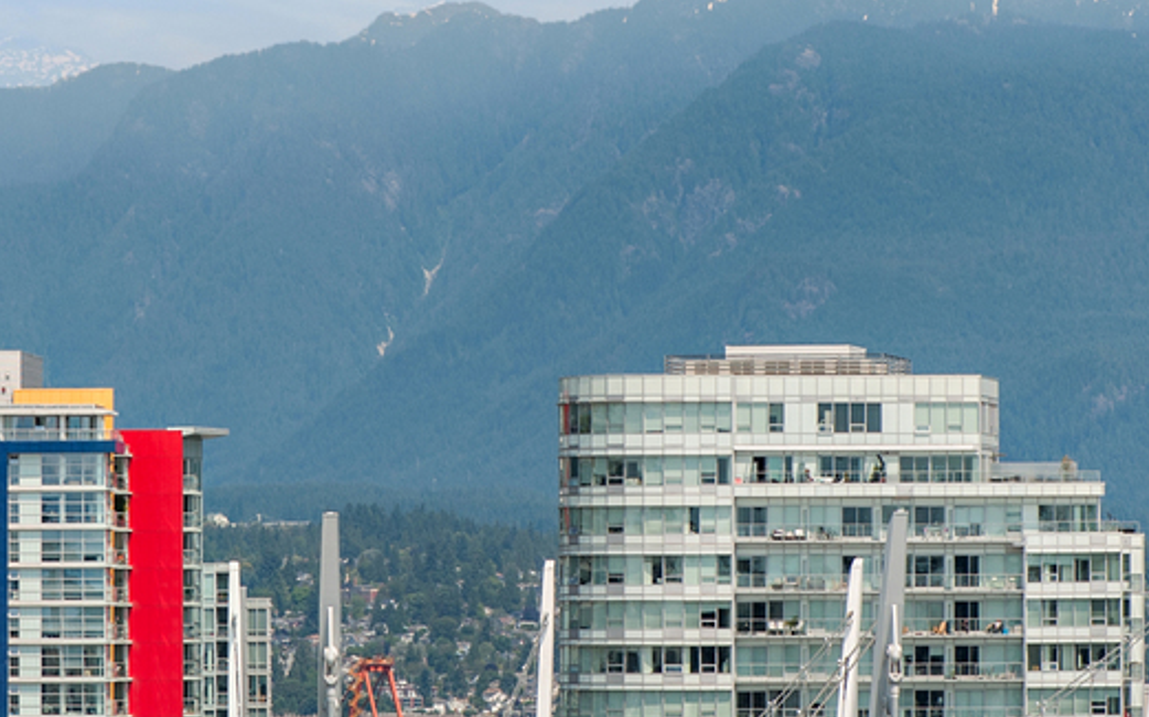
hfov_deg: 8.0
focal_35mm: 263
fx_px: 8231
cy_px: 351
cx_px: 399
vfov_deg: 5.0
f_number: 8
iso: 200
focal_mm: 105
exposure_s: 1/800
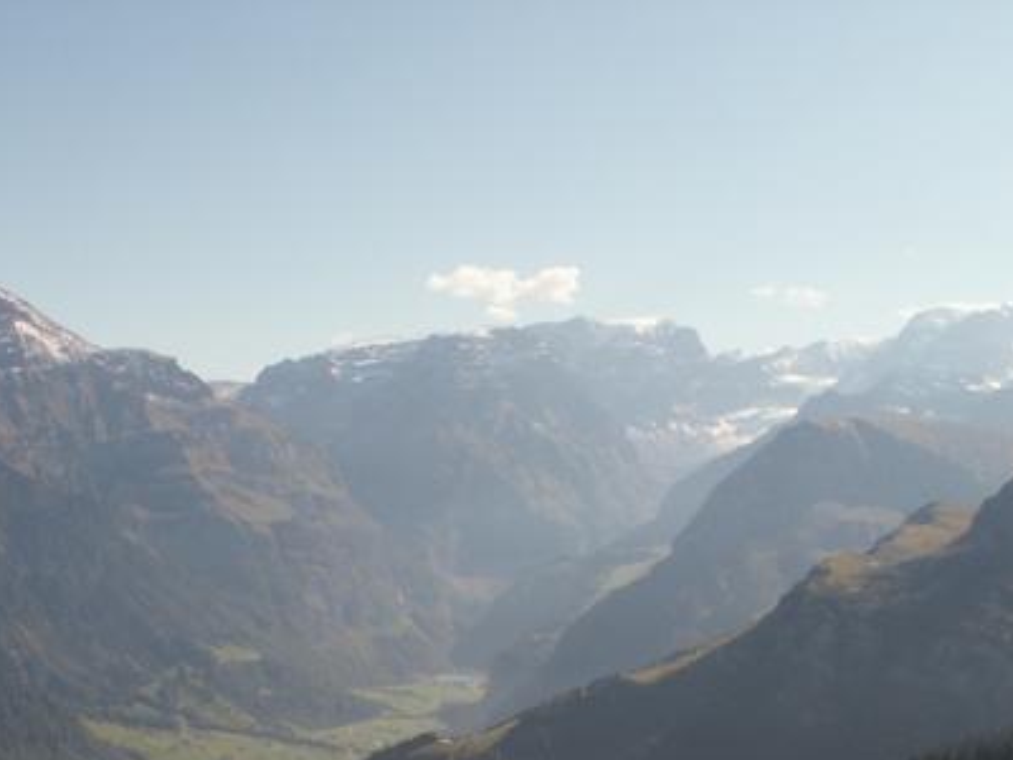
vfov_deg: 25.7
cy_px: 605
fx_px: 1639
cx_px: 514
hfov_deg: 34.3
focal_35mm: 56
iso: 50
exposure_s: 1/160
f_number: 8
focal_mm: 5.86
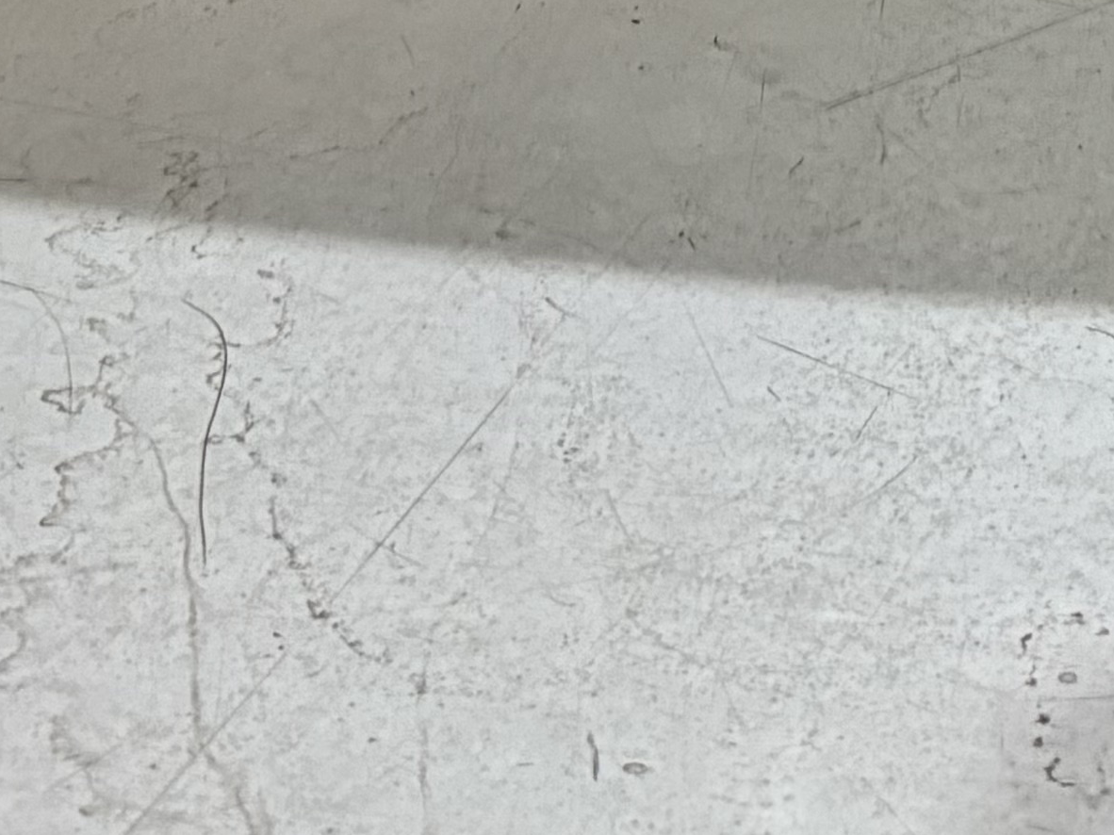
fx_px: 3732
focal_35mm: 116
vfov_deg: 11.0
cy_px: -1092
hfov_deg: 16.8
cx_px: 991
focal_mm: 6.76
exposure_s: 1/40
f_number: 1.78
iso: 800
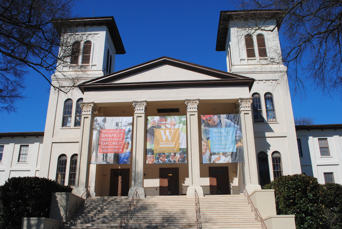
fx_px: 314
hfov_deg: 57.2
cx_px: 171
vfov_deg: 40.1
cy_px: 114
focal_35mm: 33
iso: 100
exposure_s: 1/320
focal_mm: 22
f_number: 9
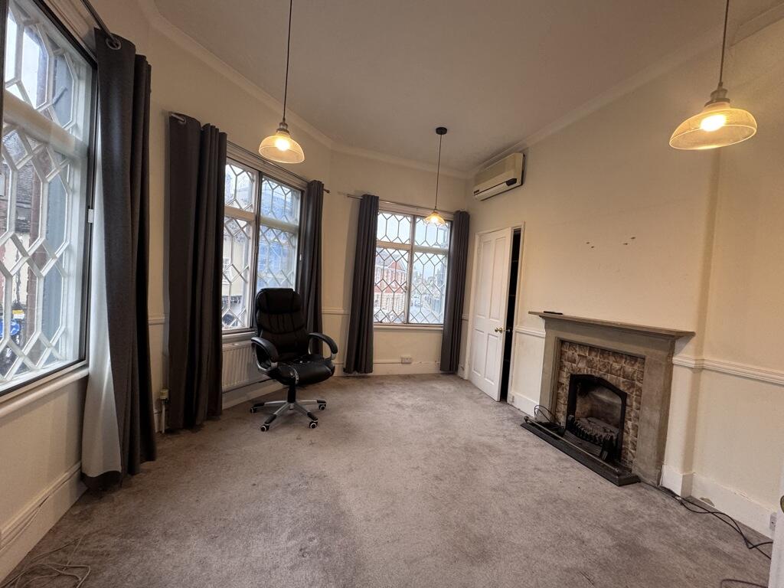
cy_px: 294
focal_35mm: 14
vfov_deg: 85.7
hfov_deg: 102.1
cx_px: 392
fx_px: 317
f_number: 2.2
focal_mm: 2.22
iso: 125
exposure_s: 1/100
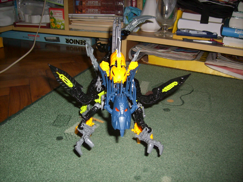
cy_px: 91
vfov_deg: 44.2
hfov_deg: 56.8
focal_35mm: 32
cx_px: 122
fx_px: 225
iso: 100
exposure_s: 1/30
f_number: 7.1
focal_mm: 5.99
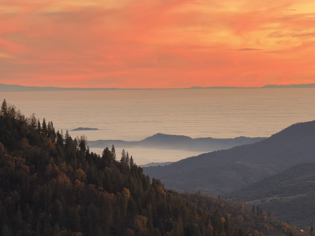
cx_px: 158
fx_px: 1820
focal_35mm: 200
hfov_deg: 9.9
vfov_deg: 7.4
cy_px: 118
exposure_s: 1/74
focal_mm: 16.89
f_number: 2.8
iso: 500
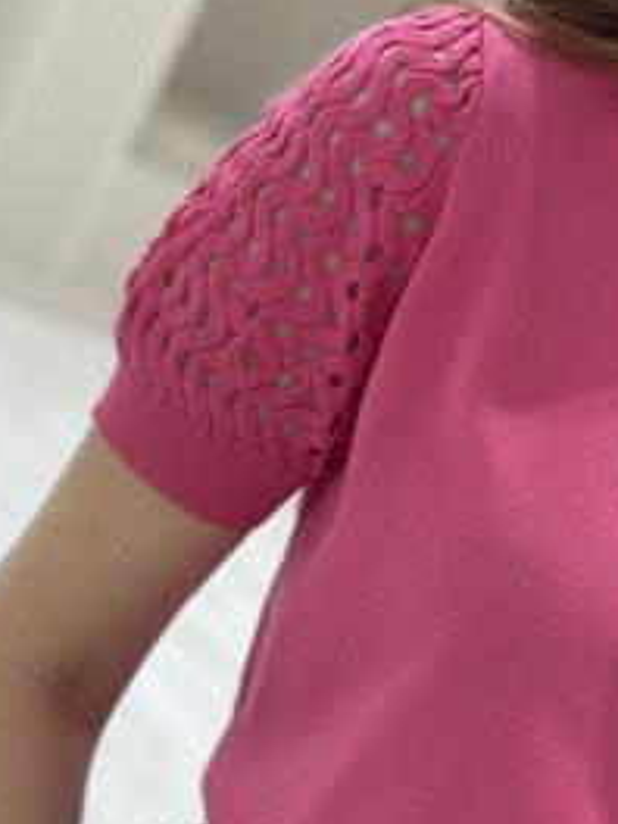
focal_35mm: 97
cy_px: 620
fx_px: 2309
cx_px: 484
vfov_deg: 20.1
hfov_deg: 15.2
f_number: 1.78
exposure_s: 1/100
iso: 80
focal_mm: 6.86
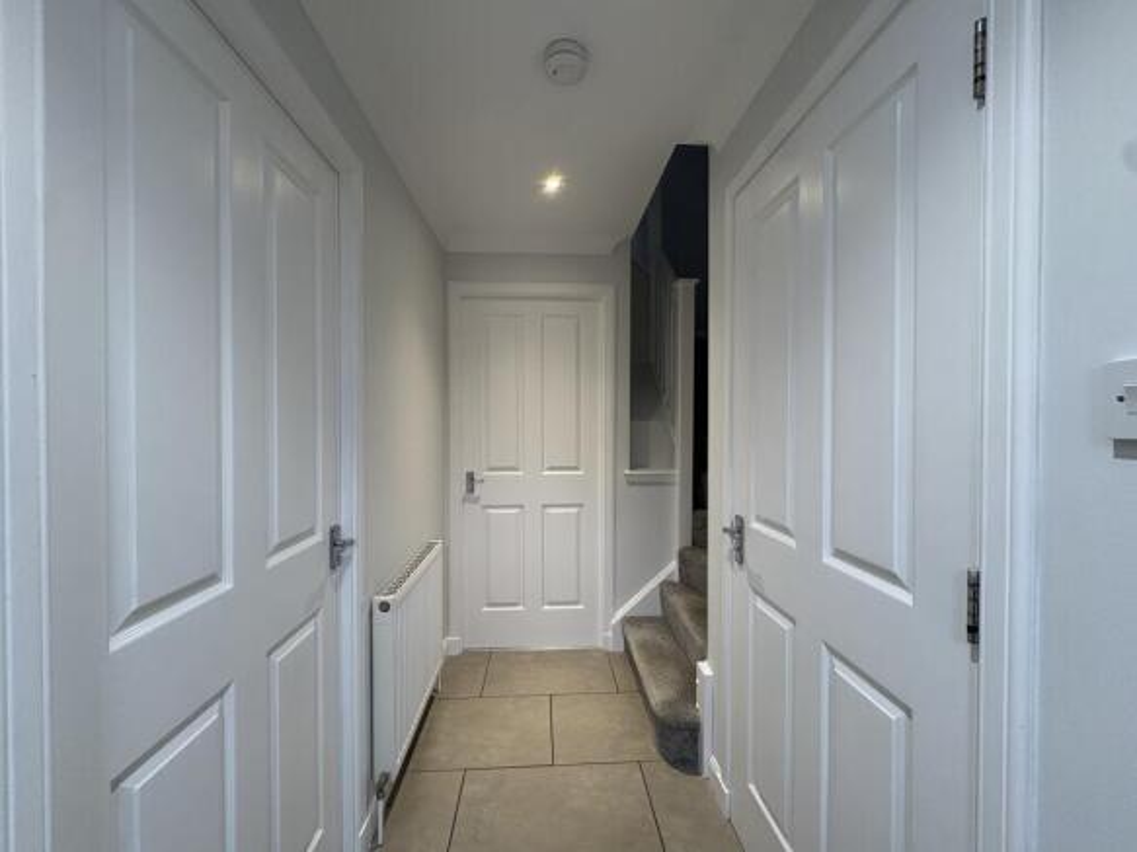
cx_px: 568
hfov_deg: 102.1
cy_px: 426
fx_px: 460
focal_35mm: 14
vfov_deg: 85.7
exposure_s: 1/50
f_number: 2.2
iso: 160
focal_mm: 2.22
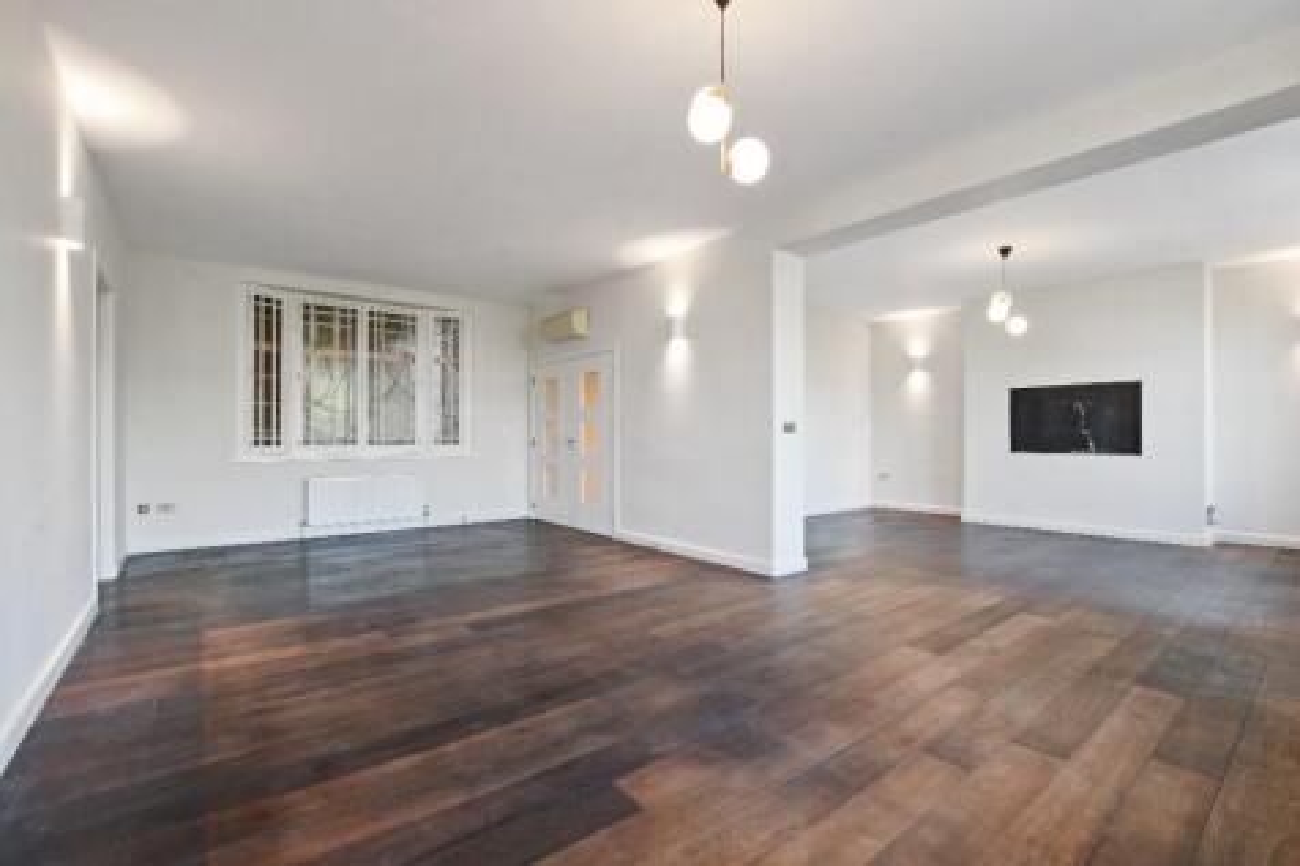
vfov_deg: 77.3
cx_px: 650
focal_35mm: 15
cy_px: 433
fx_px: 541
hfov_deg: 100.4
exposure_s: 1/2.5
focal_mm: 10
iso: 250
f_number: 8
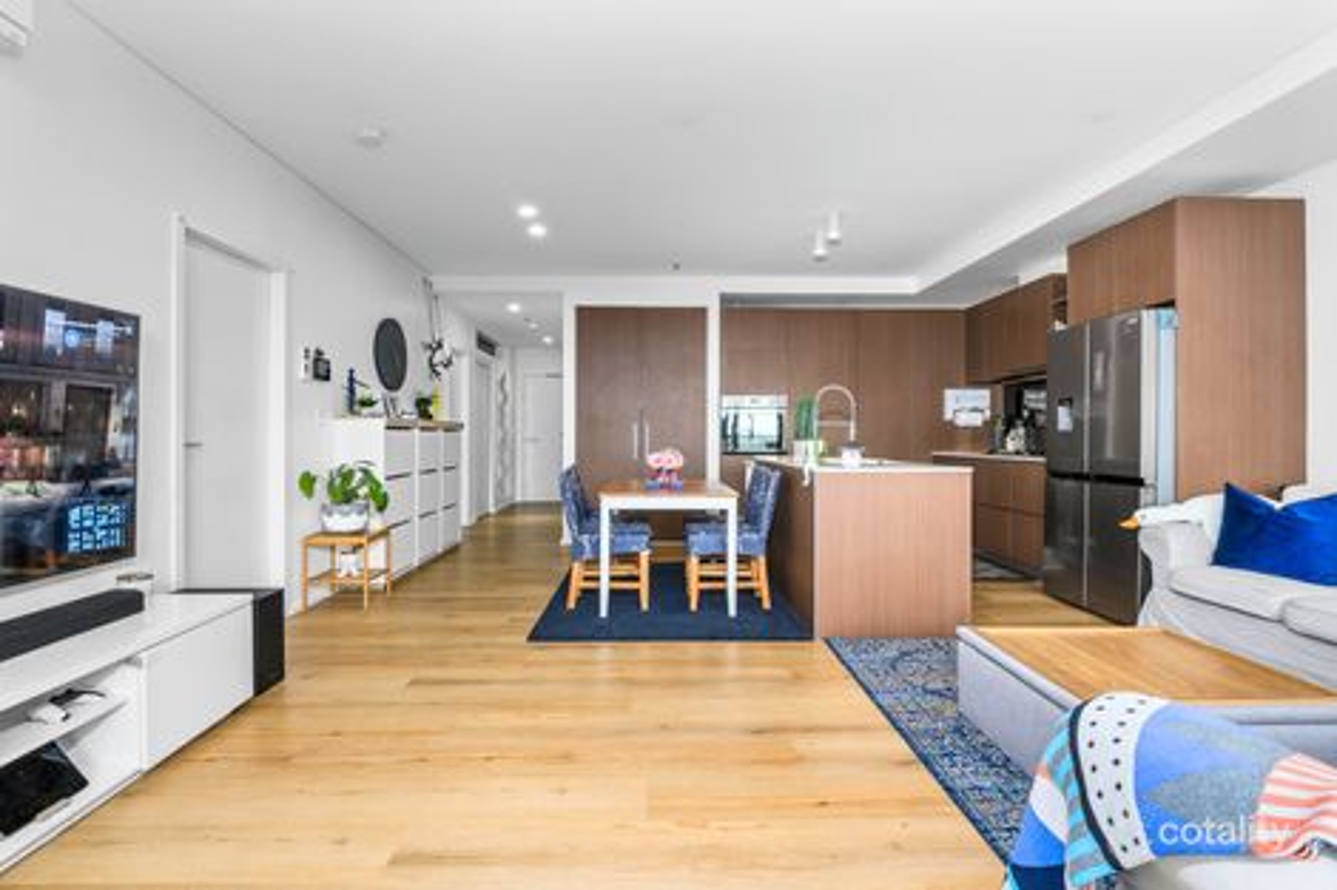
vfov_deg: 73.7
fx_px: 594
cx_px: 668
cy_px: 445
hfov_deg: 96.8
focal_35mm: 16
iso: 400
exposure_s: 1/6
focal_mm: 16
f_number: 11
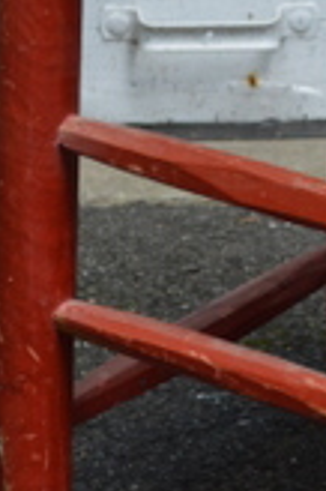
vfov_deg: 8.4
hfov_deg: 5.6
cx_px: 502
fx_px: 3321
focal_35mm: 244
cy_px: -90
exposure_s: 1/125
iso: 400
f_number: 5.6
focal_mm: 38
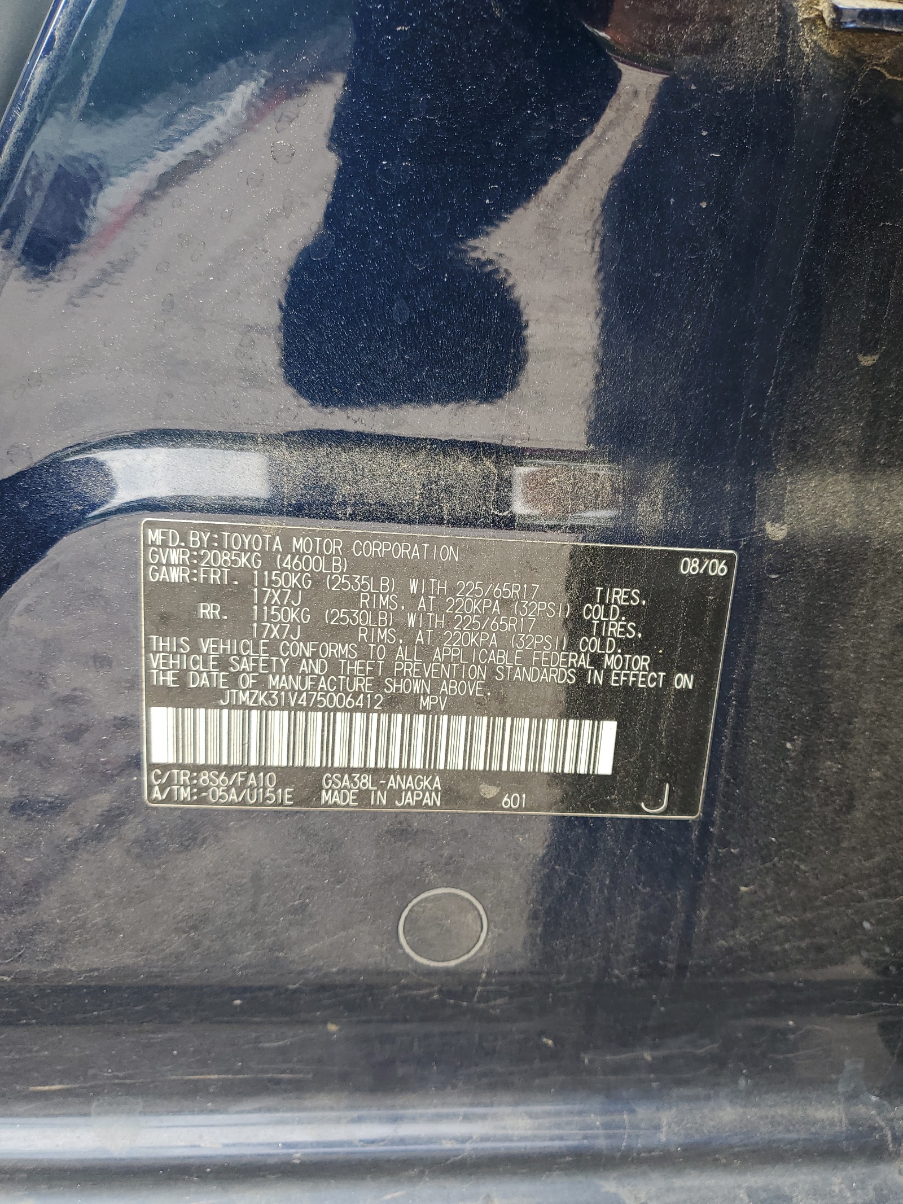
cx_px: 452
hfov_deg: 53.1
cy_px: 602
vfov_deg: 67.3
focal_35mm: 26
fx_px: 904
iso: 50
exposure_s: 1/130
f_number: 1.5
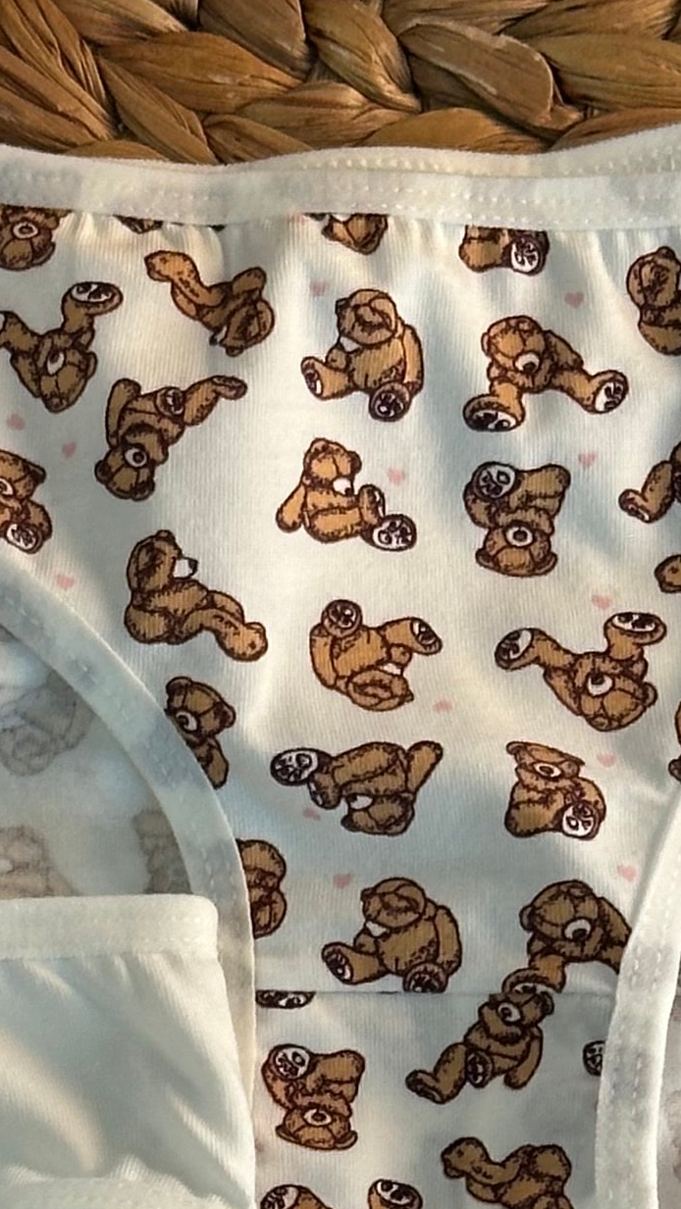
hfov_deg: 7.1
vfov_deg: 12.4
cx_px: -75
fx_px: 5487
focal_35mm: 171
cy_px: 1298
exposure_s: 1/121
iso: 80
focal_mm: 6.86
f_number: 1.78
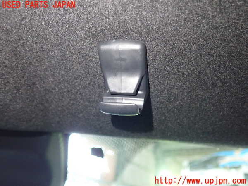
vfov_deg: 46.8
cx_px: 124
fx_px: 215
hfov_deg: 60.0
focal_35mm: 30
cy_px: 93
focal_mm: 5.5
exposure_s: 1/30
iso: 800
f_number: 2.3
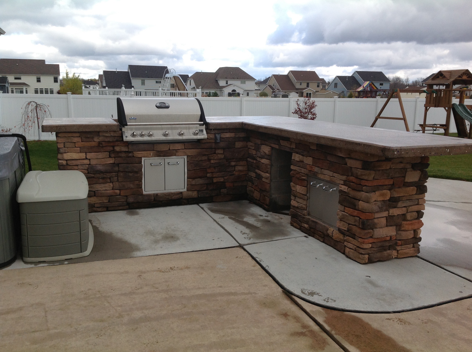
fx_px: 477
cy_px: 176
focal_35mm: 35
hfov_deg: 52.7
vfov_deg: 40.6
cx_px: 236
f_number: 2.4
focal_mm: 4.28
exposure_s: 1/605
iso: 50
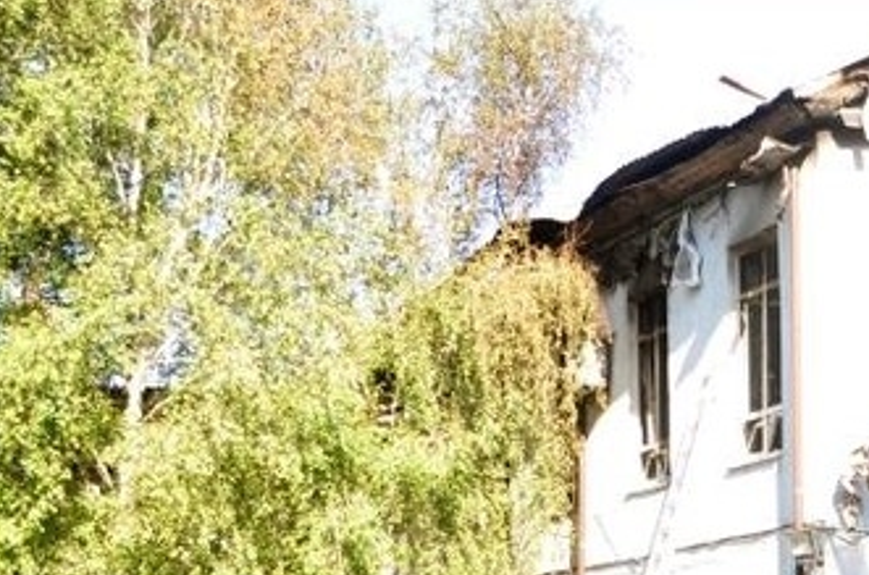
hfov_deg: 23.7
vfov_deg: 16.5
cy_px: 622
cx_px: 977
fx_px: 1926
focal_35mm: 80
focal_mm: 18
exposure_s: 1/320
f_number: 4
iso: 250
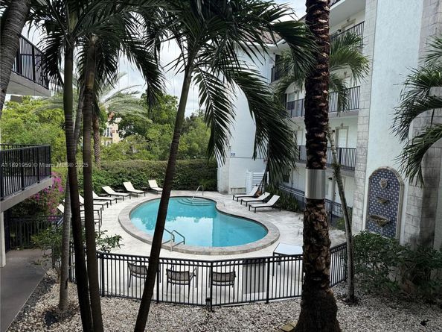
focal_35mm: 24
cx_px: 221
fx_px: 306
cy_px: 166
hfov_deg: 71.6
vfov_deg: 56.8
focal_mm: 6.76
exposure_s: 1/2110
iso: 100
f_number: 1.78
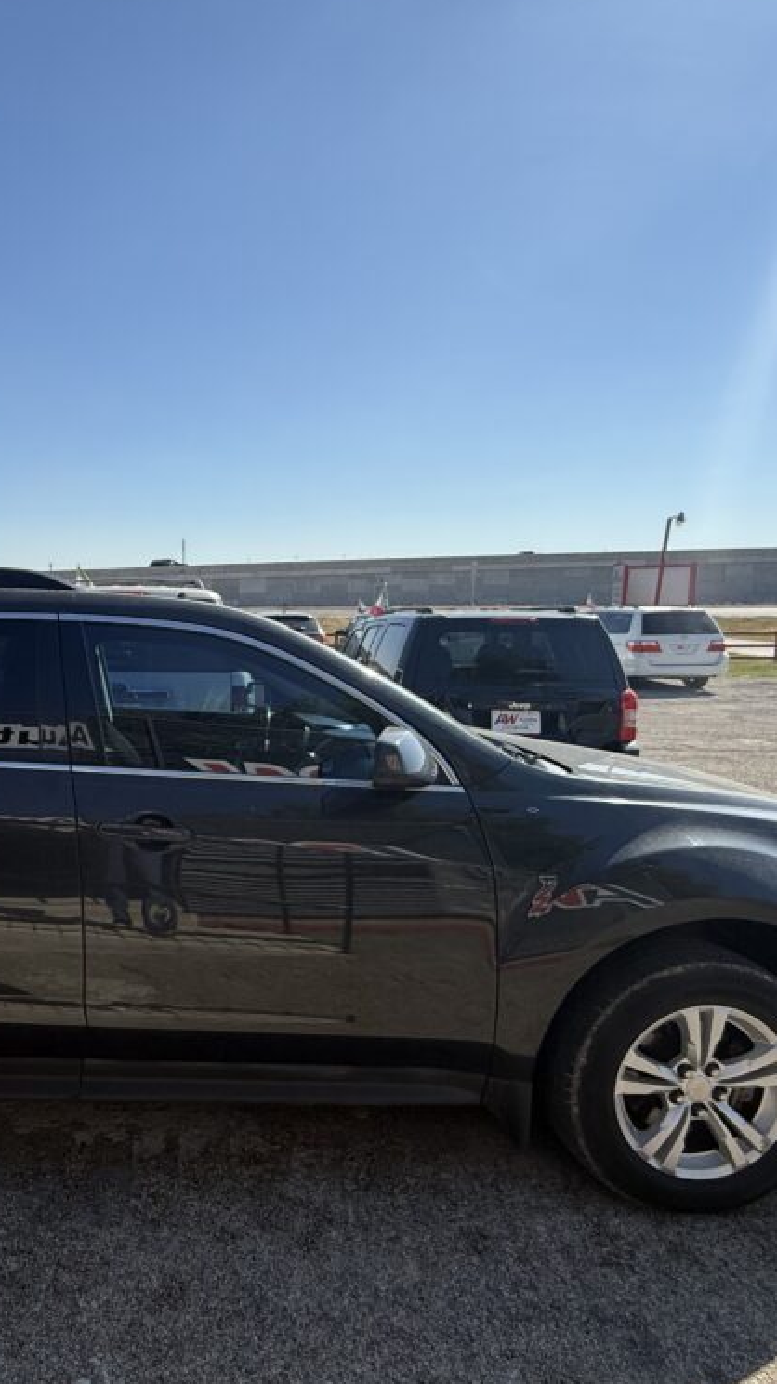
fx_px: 770
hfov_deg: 49.4
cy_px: 686
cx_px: 123
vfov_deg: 83.9
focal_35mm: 21
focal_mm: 2.22
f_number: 2.2
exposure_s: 1/2024
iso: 50
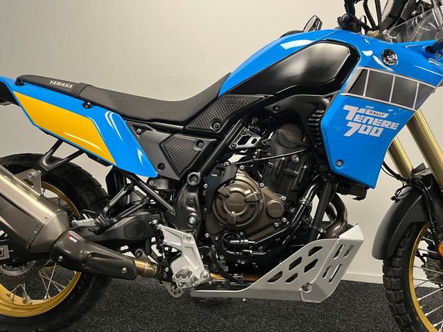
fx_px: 333
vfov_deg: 53.1
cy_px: 166
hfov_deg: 67.3
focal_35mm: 26
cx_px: 222
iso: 160
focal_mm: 5.1
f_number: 1.6
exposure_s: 1/50
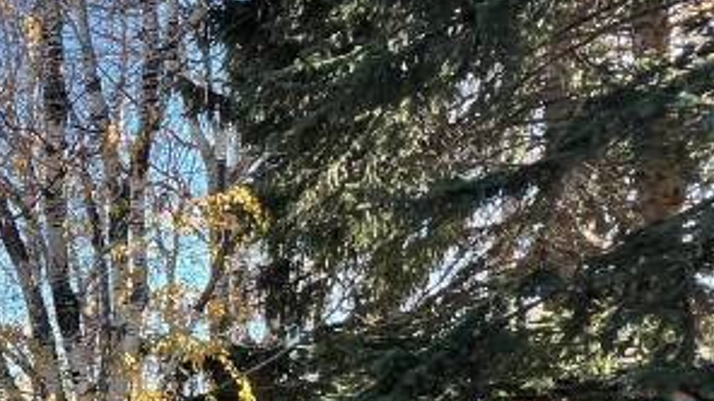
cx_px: -263
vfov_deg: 23.5
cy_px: 391
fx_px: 927
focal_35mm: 49
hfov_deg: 30.7
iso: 32
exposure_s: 1/378
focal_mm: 1.57
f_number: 1.8
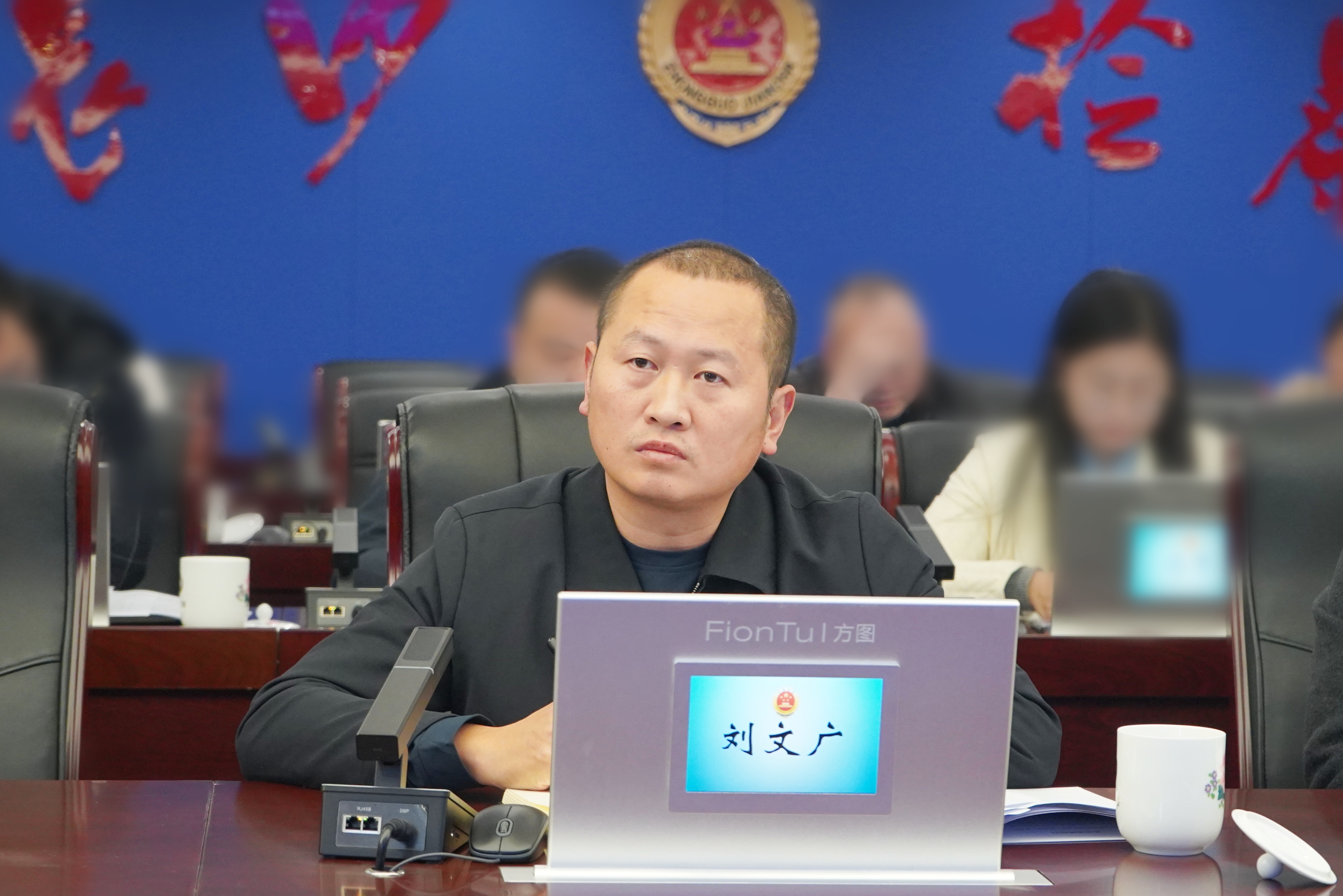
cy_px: 448
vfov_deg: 19.5
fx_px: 2611
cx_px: 672
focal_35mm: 70
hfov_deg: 28.8
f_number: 5.6
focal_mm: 70
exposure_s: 1/160
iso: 3200
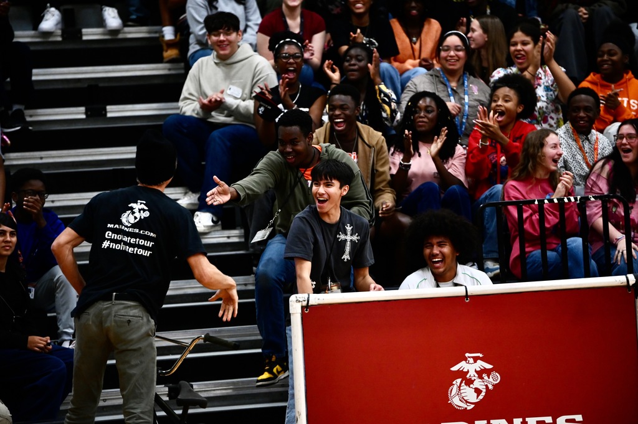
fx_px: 3542
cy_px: 212
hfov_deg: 10.3
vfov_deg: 6.9
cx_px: 319
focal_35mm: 200
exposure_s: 1/400
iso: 3200
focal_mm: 200
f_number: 2.8
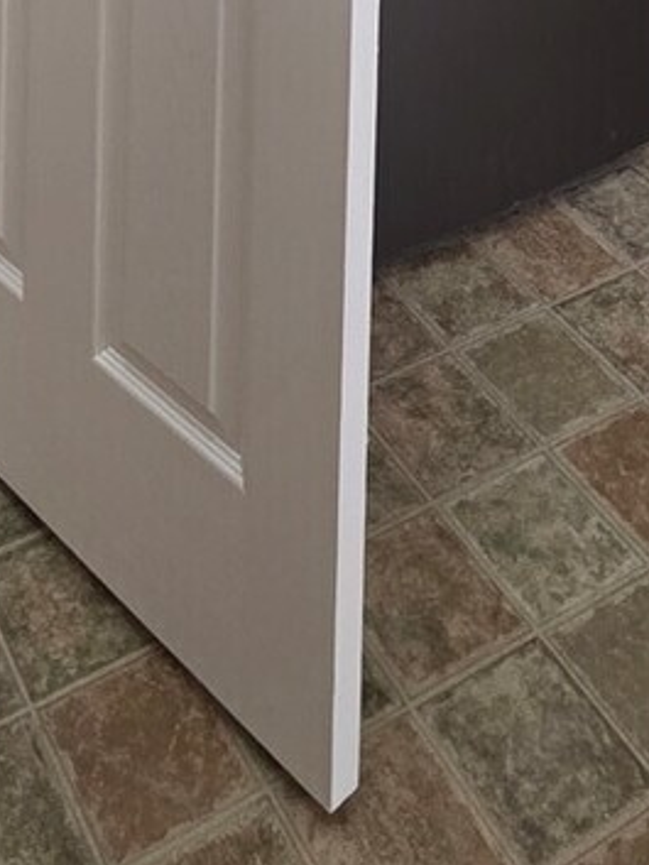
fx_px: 1324
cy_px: -716
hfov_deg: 26.7
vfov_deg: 21.7
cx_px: 76
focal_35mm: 53
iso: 160
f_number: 1.9
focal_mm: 2.2
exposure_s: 1/120
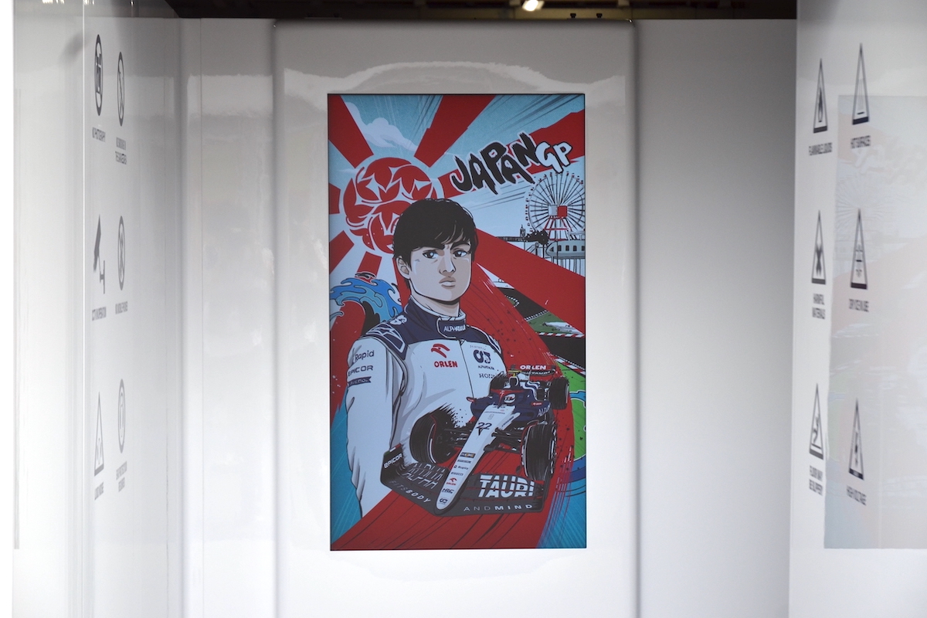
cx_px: 464
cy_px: 309
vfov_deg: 13.0
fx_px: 2704
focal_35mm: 105
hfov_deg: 19.5
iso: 320
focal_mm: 70
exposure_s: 1/500
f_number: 5.6
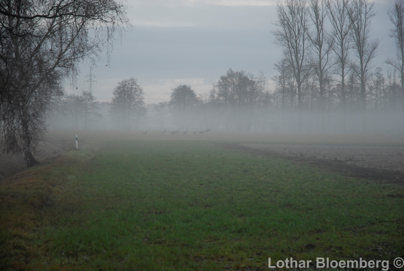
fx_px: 1180
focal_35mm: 105
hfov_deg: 19.4
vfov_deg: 13.1
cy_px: 136
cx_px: 202
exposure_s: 1/500
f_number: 4.5
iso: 400
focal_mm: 70
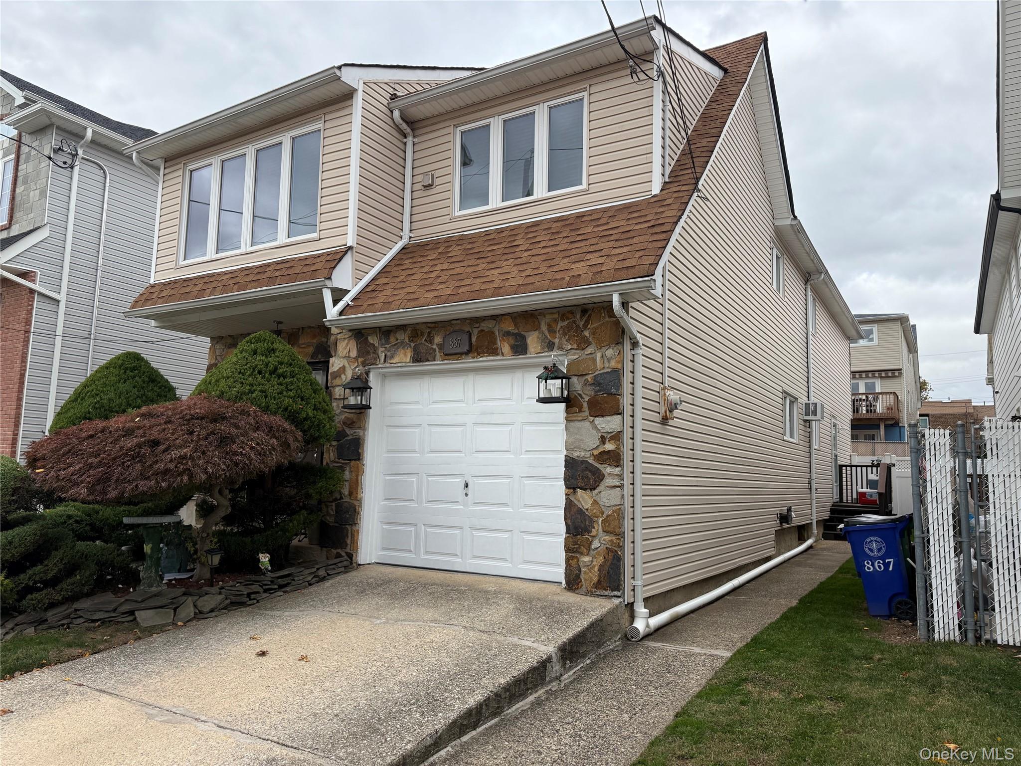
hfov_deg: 71.6
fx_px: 708
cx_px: 510
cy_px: 383
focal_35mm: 24
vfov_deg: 56.8
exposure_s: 1/1361
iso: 100
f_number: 1.78
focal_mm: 6.76
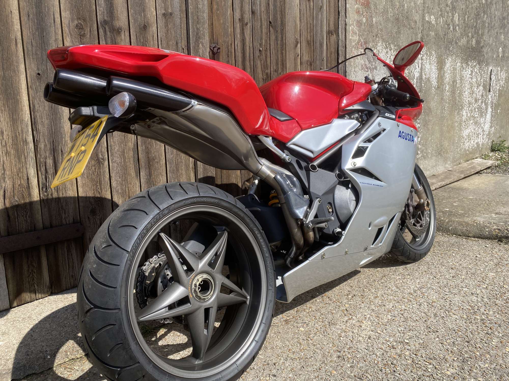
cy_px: 190
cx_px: 254
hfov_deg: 67.3
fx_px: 382
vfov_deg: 53.1
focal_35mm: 26
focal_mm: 4.25
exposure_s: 1/2141
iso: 32
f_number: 1.8
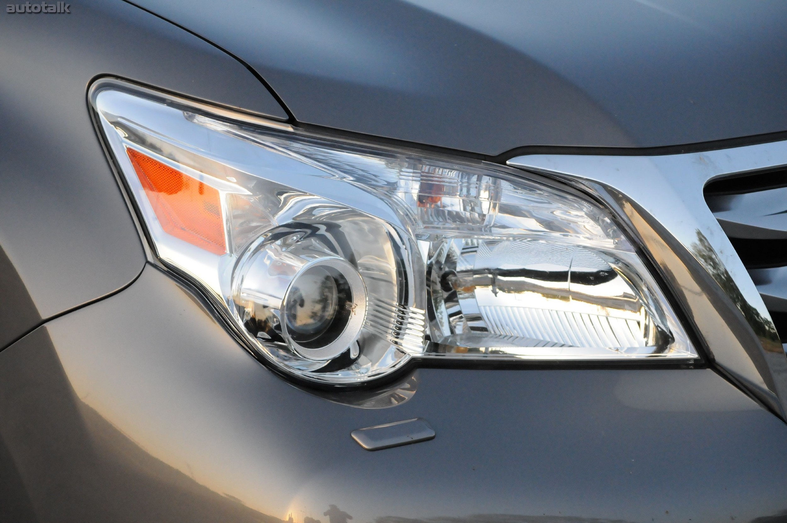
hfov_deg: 17.1
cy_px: 262
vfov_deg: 11.4
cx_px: 394
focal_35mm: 120
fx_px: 2620
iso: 2000
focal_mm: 80
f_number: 6.3
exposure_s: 1/800
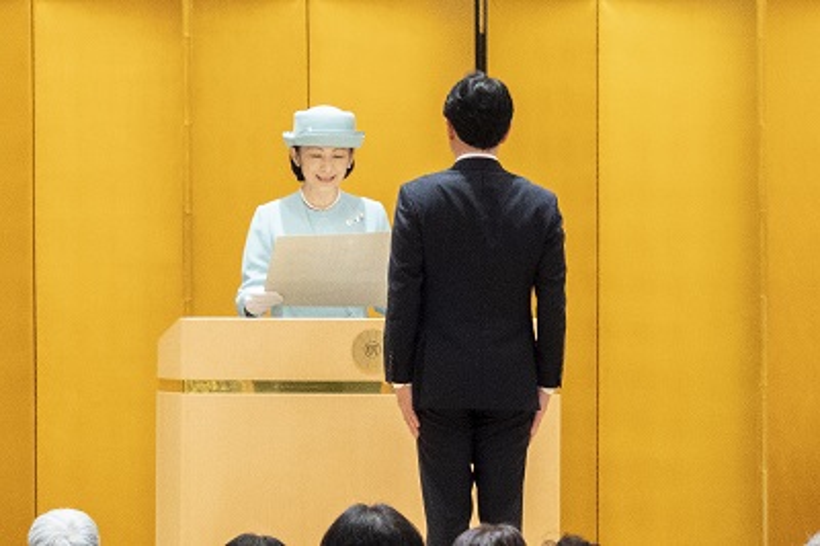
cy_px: 273
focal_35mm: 136
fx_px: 3095
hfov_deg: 15.1
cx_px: 410
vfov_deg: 10.1
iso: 3200
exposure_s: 1/100
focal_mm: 136
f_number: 6.3
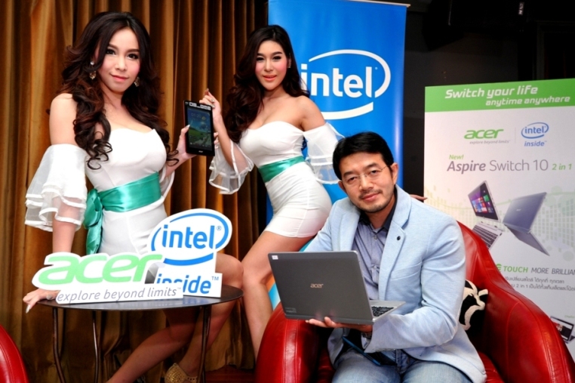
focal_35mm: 29
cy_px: 192
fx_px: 463
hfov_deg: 63.7
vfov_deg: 44.9
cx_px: 288
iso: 800
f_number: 6.3
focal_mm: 29
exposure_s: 1/100
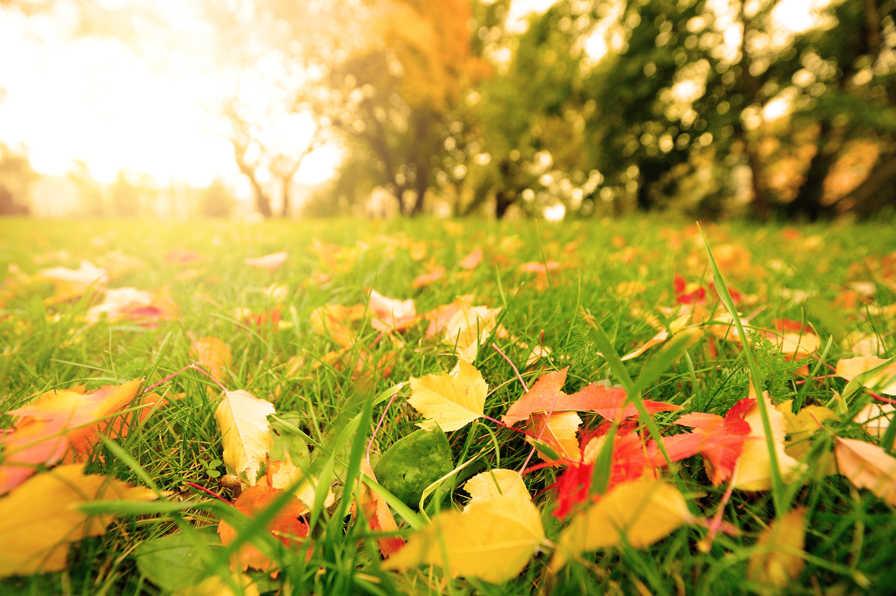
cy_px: 298
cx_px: 448
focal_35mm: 17
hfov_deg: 93.3
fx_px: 423
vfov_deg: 70.4
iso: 400
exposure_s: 1/400
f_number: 4.5
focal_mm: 17
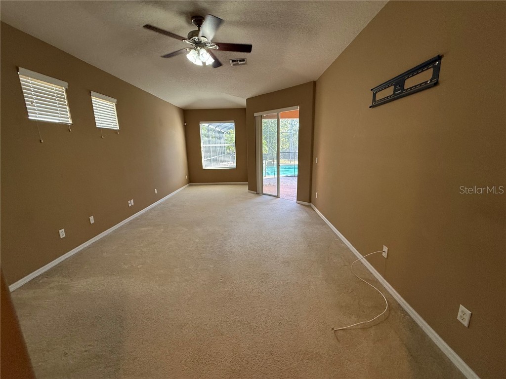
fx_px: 205
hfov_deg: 102.1
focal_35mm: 14
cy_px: 190
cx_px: 253
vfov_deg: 85.7
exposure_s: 1/120
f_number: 2.2
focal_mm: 2.22
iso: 250
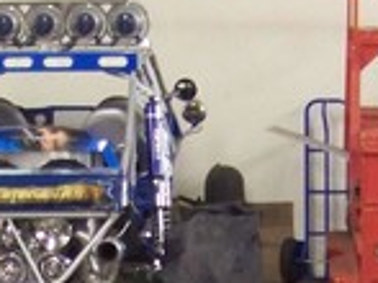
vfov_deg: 8.3
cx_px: 288
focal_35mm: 172
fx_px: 1877
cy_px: 516
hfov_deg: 11.5
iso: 400
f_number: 2.8
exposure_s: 1/15
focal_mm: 5.85
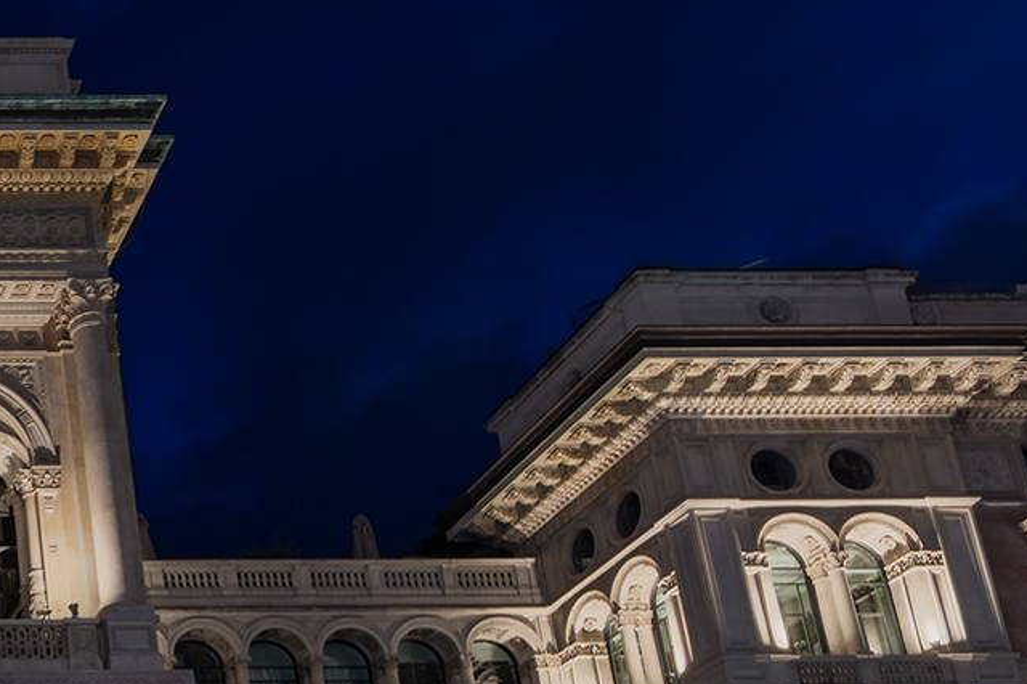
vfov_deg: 20.9
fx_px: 1668
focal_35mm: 58
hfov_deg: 26.2
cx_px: -467
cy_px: 908
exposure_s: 1/1.25
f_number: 13
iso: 100
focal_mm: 13
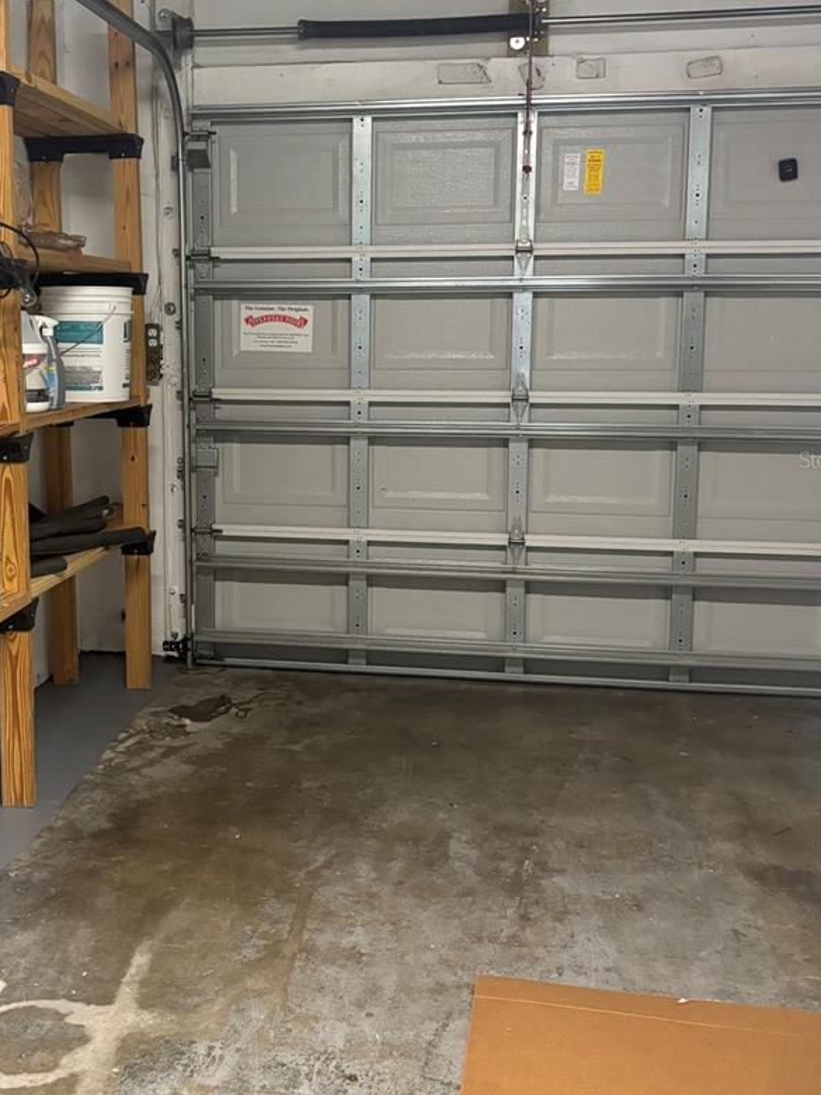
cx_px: 267
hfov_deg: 35.6
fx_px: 1265
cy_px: 459
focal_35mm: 40
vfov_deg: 46.6
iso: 400
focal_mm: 5.96
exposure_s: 1/60
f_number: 1.6
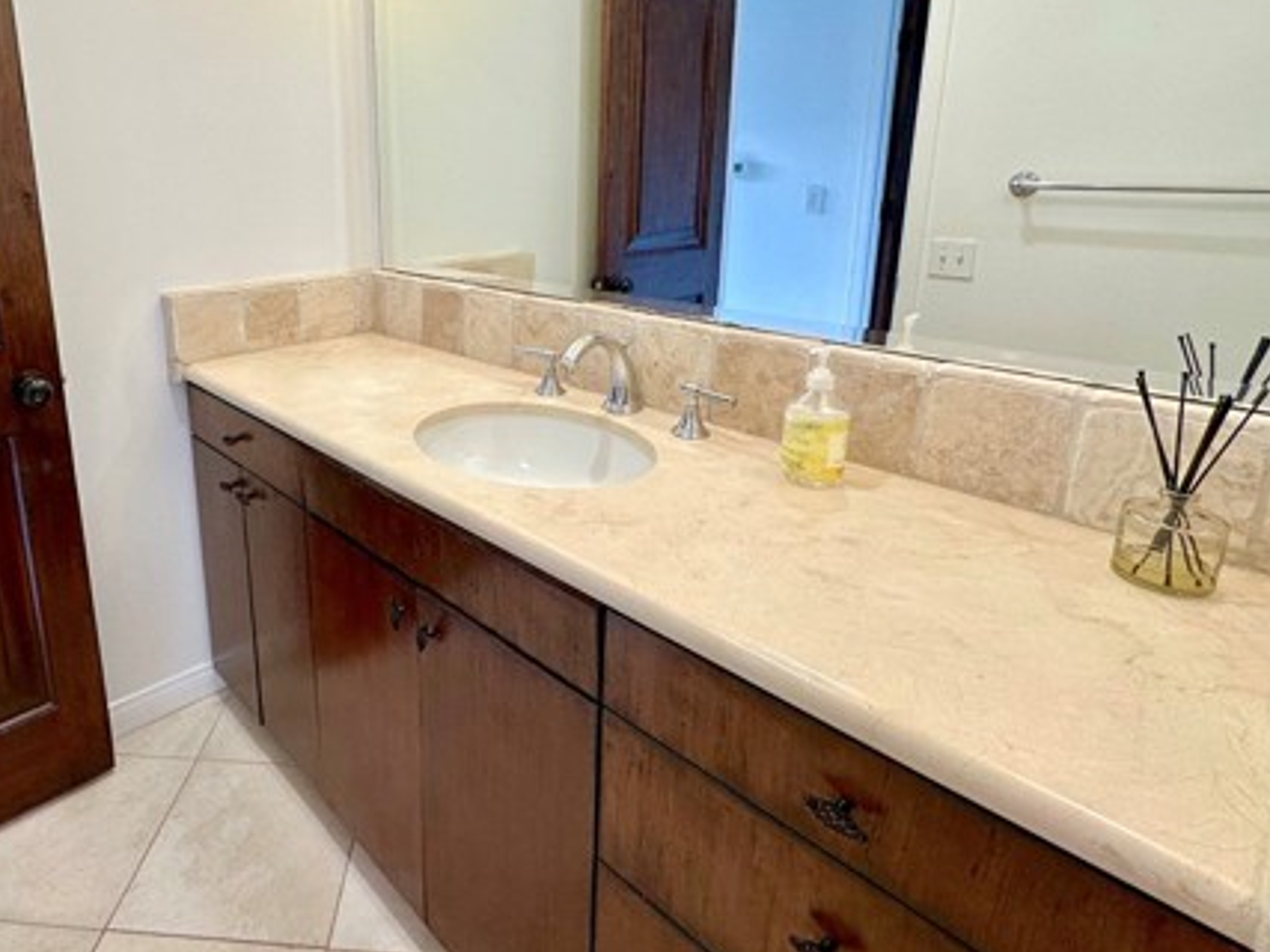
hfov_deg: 76.9
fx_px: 770
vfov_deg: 62.4
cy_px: 345
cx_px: 440
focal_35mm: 21
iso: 125
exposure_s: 1/120
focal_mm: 2.22
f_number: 2.2
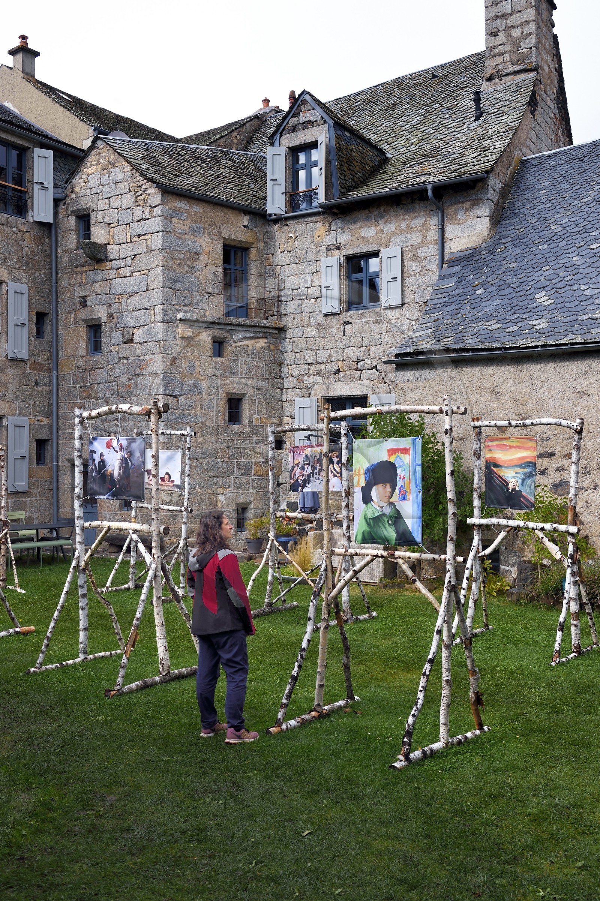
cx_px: 300
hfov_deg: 38.9
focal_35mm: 34
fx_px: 851
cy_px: 450
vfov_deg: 55.8
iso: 200
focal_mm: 34
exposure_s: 1/125
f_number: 13
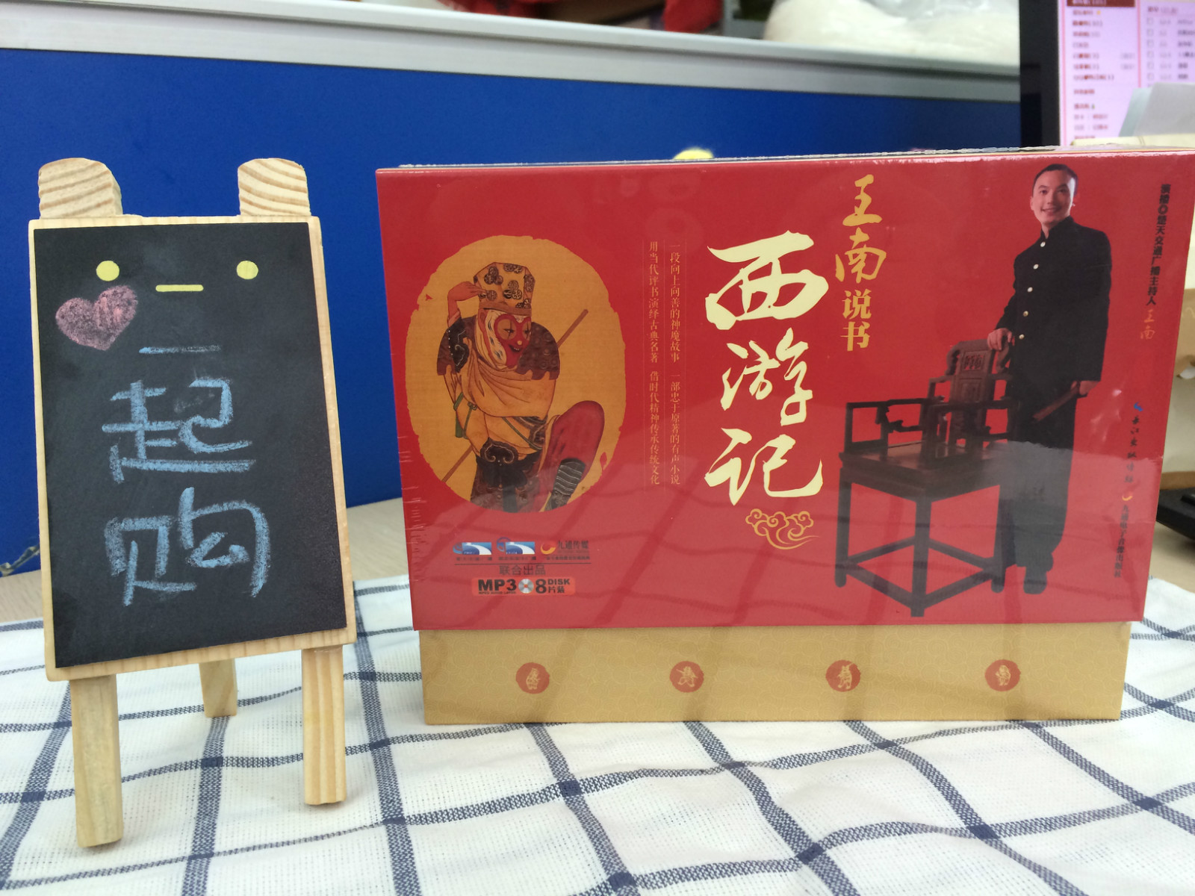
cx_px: 598
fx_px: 1001
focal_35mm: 29
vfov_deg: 48.2
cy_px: 448
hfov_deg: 61.7
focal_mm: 4.15
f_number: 2.2
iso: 100
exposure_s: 1/33
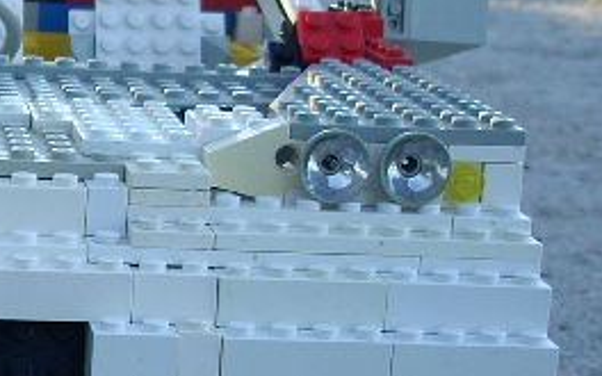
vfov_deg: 11.0
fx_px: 1952
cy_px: 203
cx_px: -36
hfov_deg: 17.0
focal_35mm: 119
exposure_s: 1/120
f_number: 2.8
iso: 64
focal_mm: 6.2
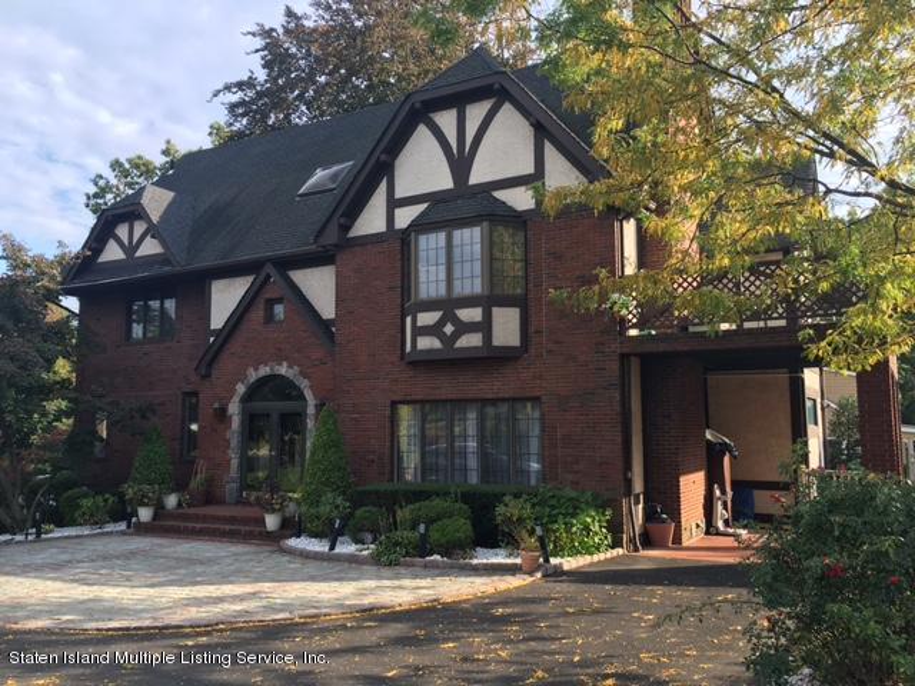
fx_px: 767
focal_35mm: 29
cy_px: 343
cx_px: 458
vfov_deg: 48.2
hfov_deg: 61.7
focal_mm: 4.15
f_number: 2.2
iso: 25
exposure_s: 1/442
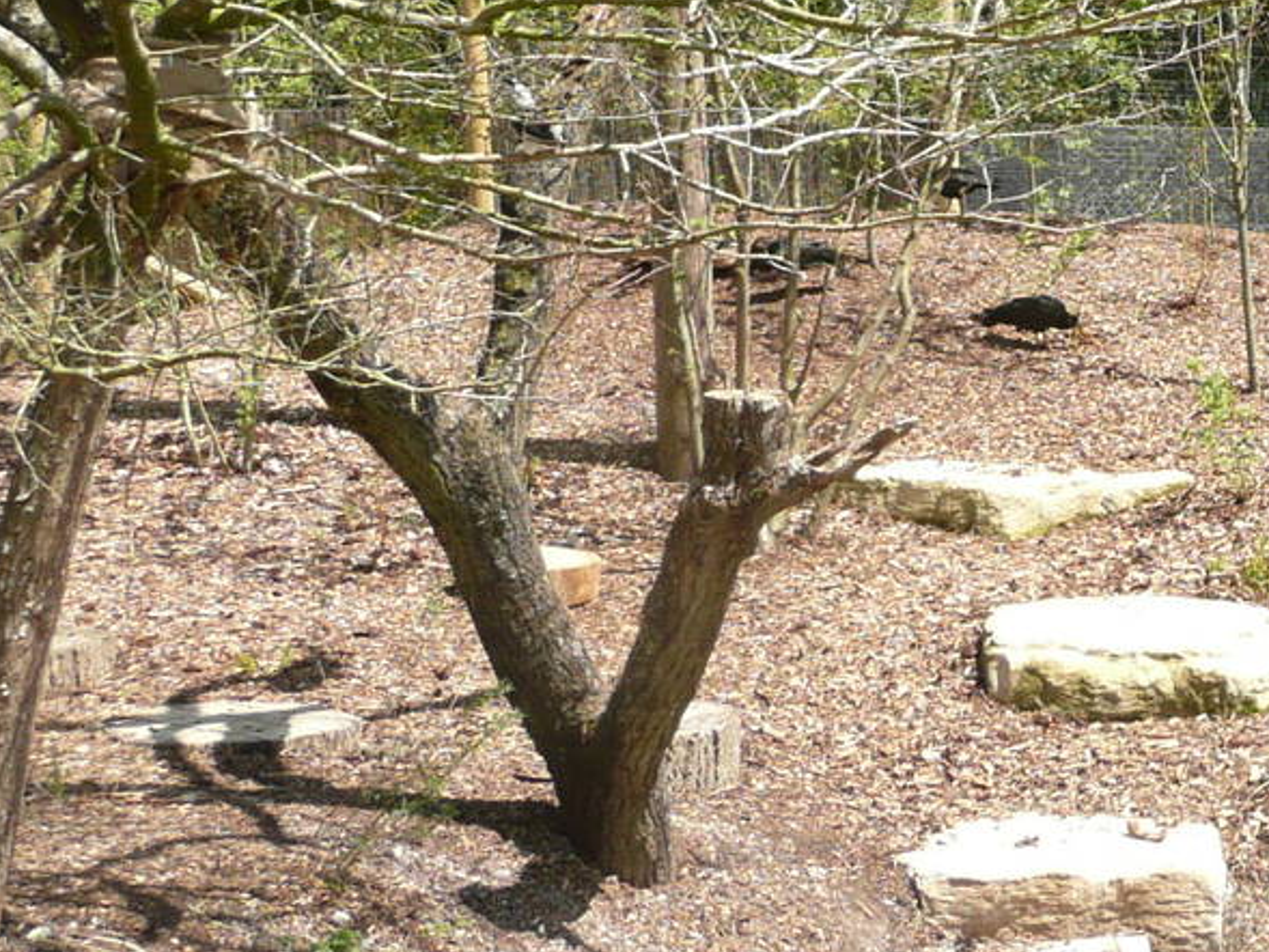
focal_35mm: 76
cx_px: 1670
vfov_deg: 19.2
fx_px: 2787
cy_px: 162
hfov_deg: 22.7
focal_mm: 4.6
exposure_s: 1/400
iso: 100
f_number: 3.3
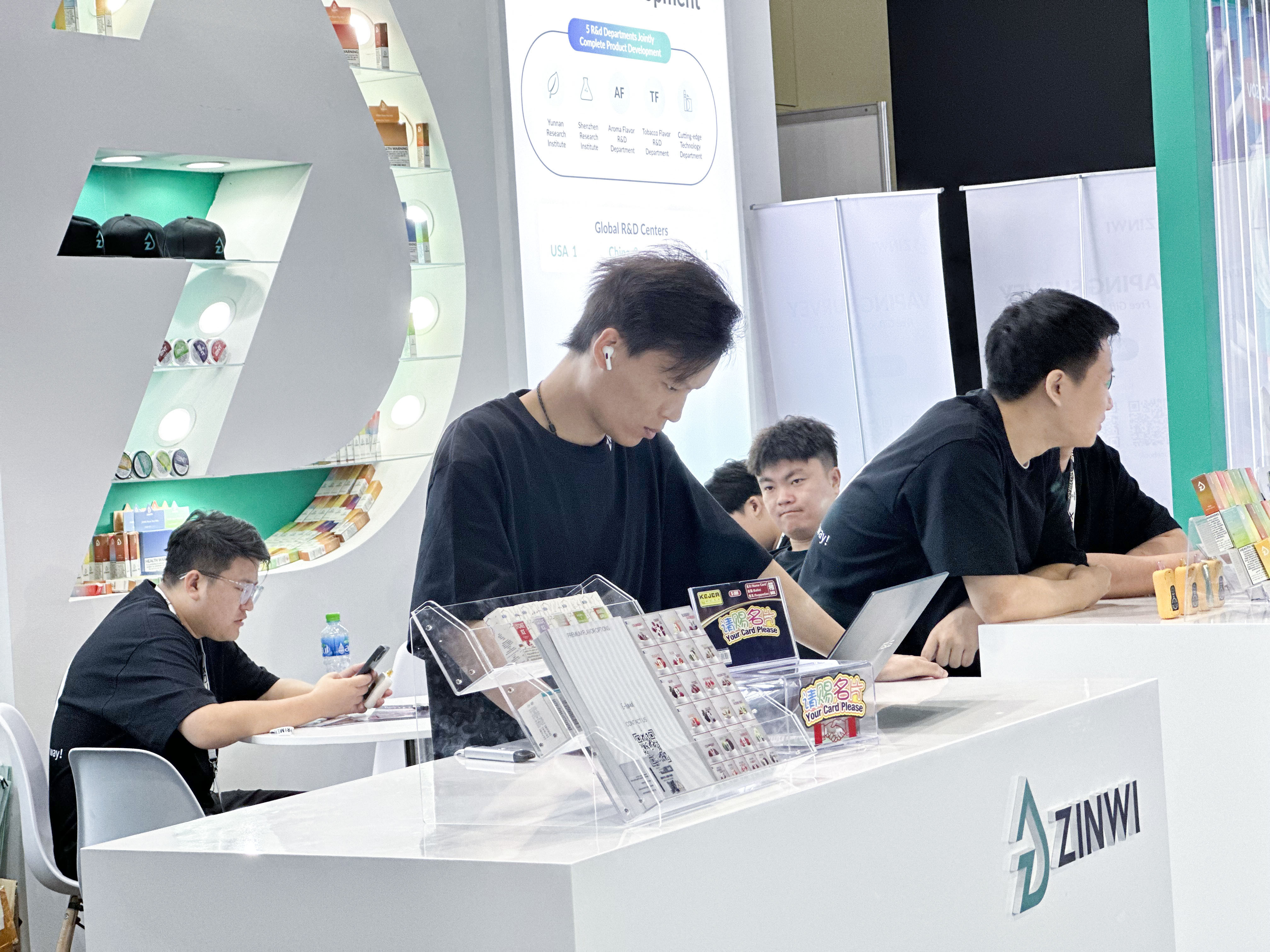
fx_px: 2825
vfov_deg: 19.1
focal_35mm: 77
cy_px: 476
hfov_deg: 25.3
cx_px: 635
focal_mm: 9
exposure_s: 1/100
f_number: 2.8
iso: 160
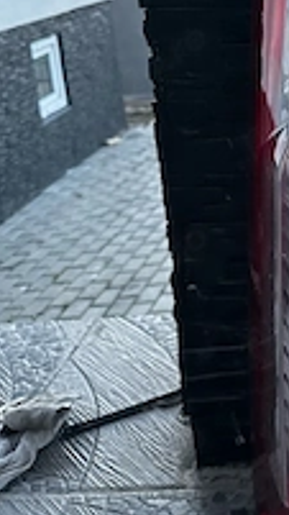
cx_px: 373
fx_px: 709
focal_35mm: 52
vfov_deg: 38.7
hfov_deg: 21.0
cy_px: 120
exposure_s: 1/58
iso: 1000
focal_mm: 6.86
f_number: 1.78
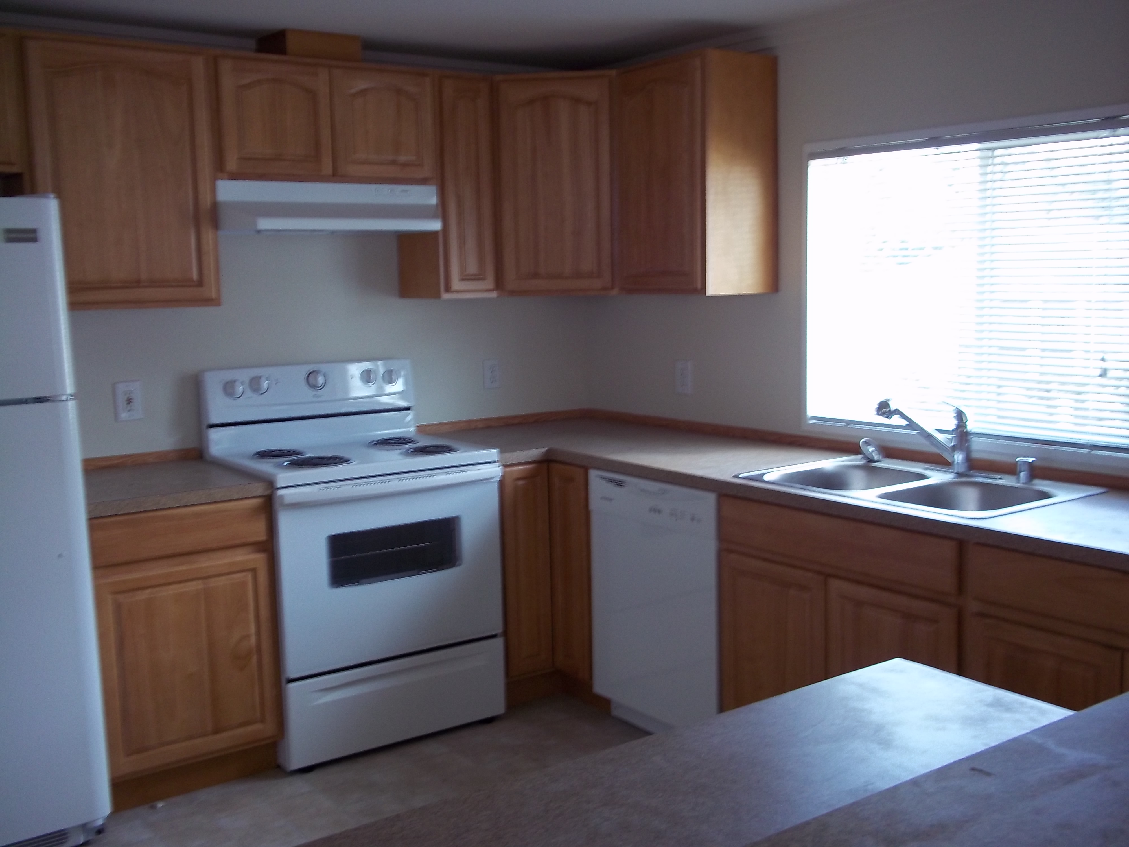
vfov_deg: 39.7
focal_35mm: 36
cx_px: 564
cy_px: 424
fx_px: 1174
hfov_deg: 51.4
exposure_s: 1/30
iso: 119
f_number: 3.1
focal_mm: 6.5
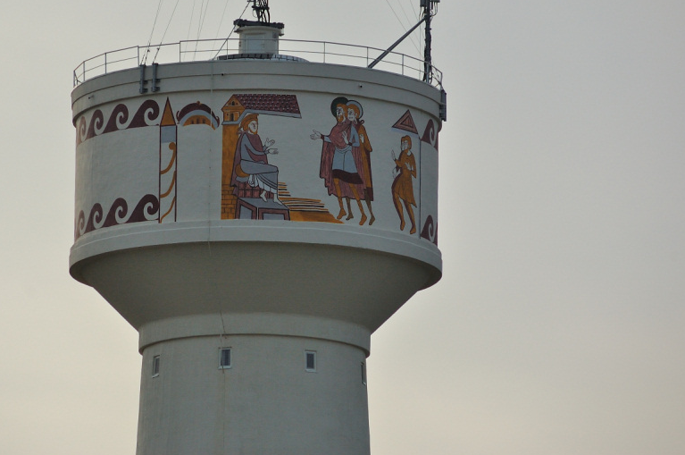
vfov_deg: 3.5
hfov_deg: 5.3
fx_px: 7429
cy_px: 164
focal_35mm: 391
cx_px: 263
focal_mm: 200
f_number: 9
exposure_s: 1/1250
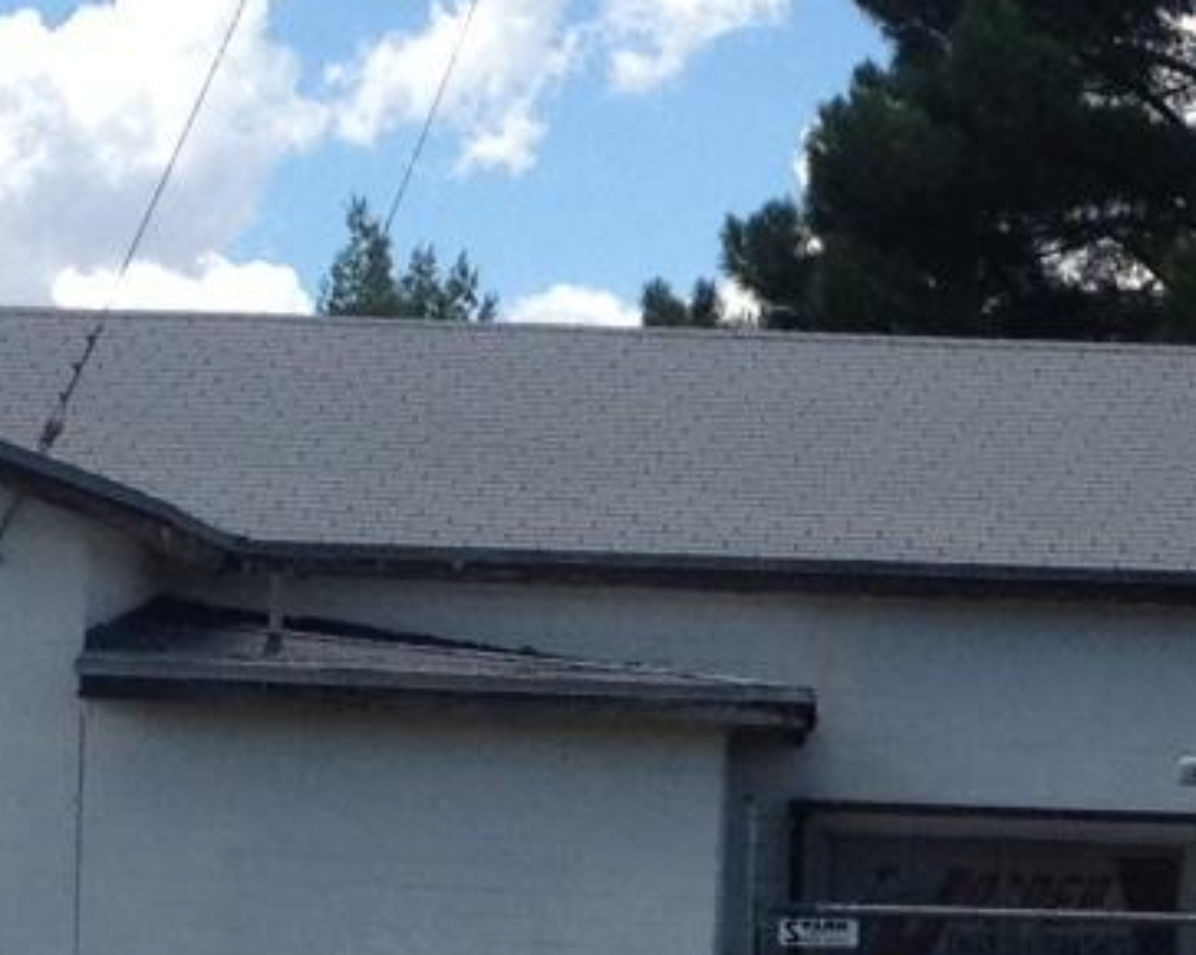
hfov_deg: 9.9
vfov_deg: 8.0
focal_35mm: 193
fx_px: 6828
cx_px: 1189
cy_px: 896
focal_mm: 4.28
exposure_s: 1/1672
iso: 50
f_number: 2.4
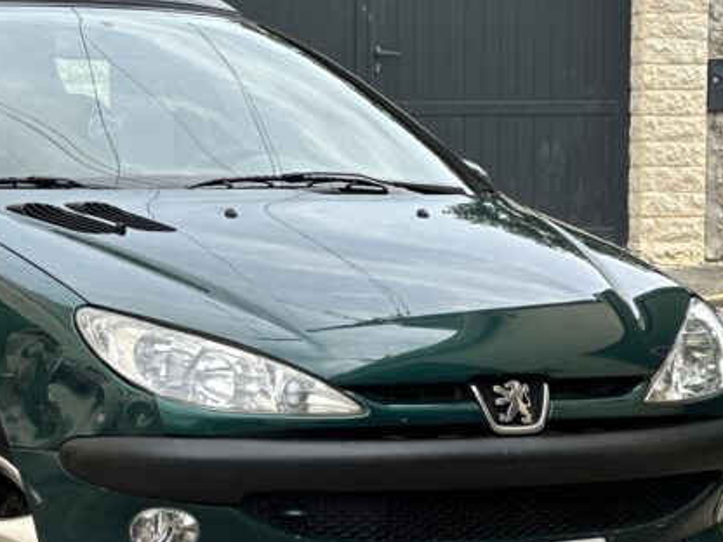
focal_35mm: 148
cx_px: 132
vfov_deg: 10.0
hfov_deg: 13.3
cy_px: 351
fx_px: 3091
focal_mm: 9
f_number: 2.8
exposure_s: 1/175
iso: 25
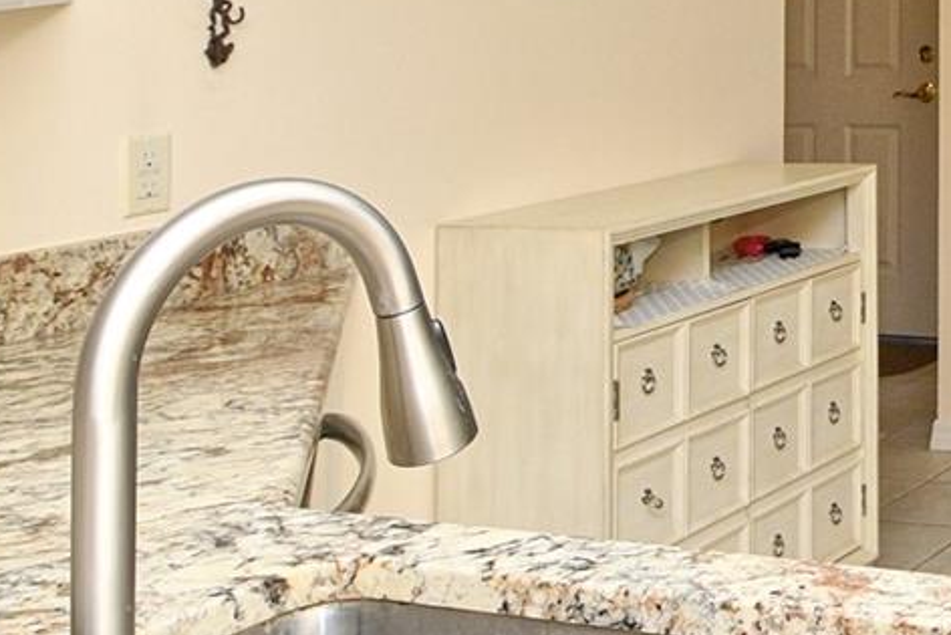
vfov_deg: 21.2
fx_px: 1612
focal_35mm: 61
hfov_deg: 27.5
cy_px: -48
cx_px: 1231
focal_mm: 12
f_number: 8
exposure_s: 1/250
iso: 640
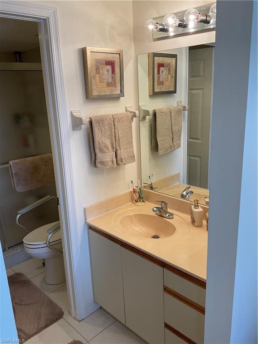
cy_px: 172
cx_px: 129
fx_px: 288
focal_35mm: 29
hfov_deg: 48.2
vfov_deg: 61.7
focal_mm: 3
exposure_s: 1/120
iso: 40
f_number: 1.8
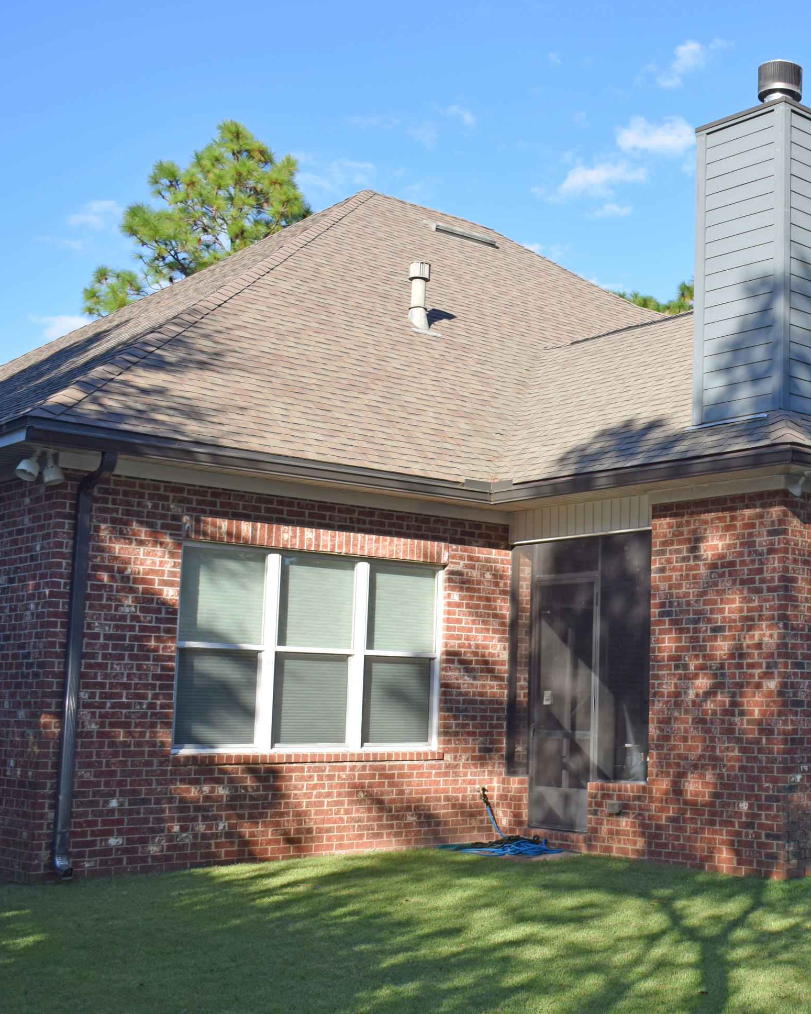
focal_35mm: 48
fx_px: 1440
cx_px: 738
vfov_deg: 38.8
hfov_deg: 30.0
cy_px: 515
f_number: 7.1
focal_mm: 22
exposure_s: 1/200
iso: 100
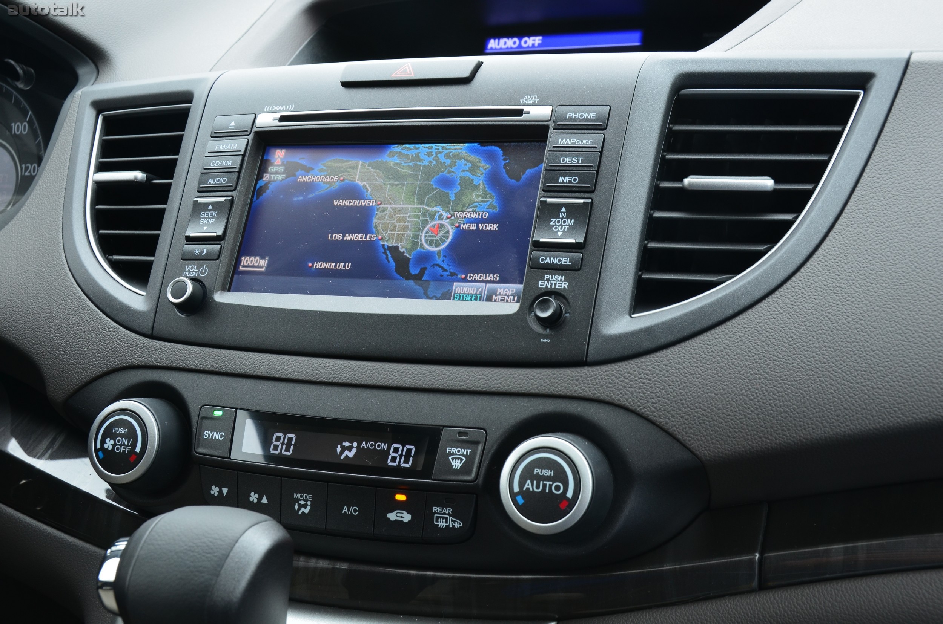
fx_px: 1255
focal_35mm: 48
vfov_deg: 28.0
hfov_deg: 41.2
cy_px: 312
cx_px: 472
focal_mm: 32
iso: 400
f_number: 8
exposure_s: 1/20
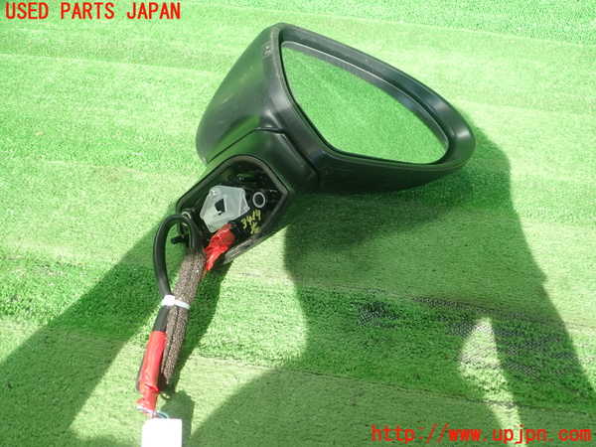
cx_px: 298
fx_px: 517
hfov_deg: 60.0
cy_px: 224
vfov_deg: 46.8
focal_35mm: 30
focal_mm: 5.5
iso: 160
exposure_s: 1/125
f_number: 2.3
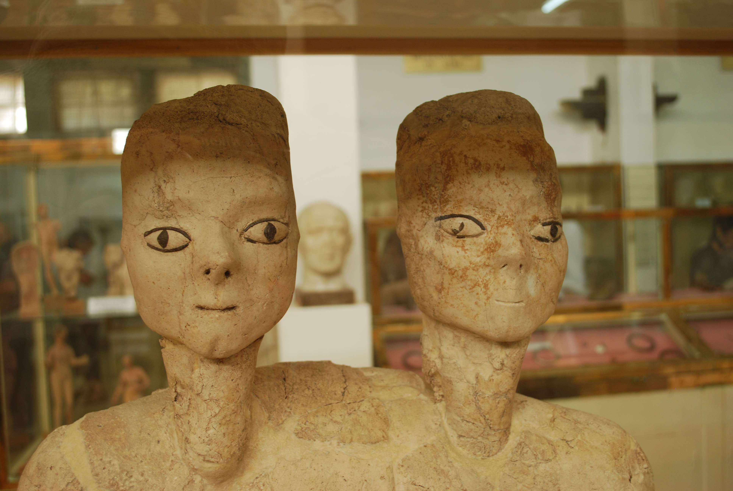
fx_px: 795
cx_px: 366
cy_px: 246
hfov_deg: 49.5
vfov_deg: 34.3
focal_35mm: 39
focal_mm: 26
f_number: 4.2
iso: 200
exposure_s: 1/20
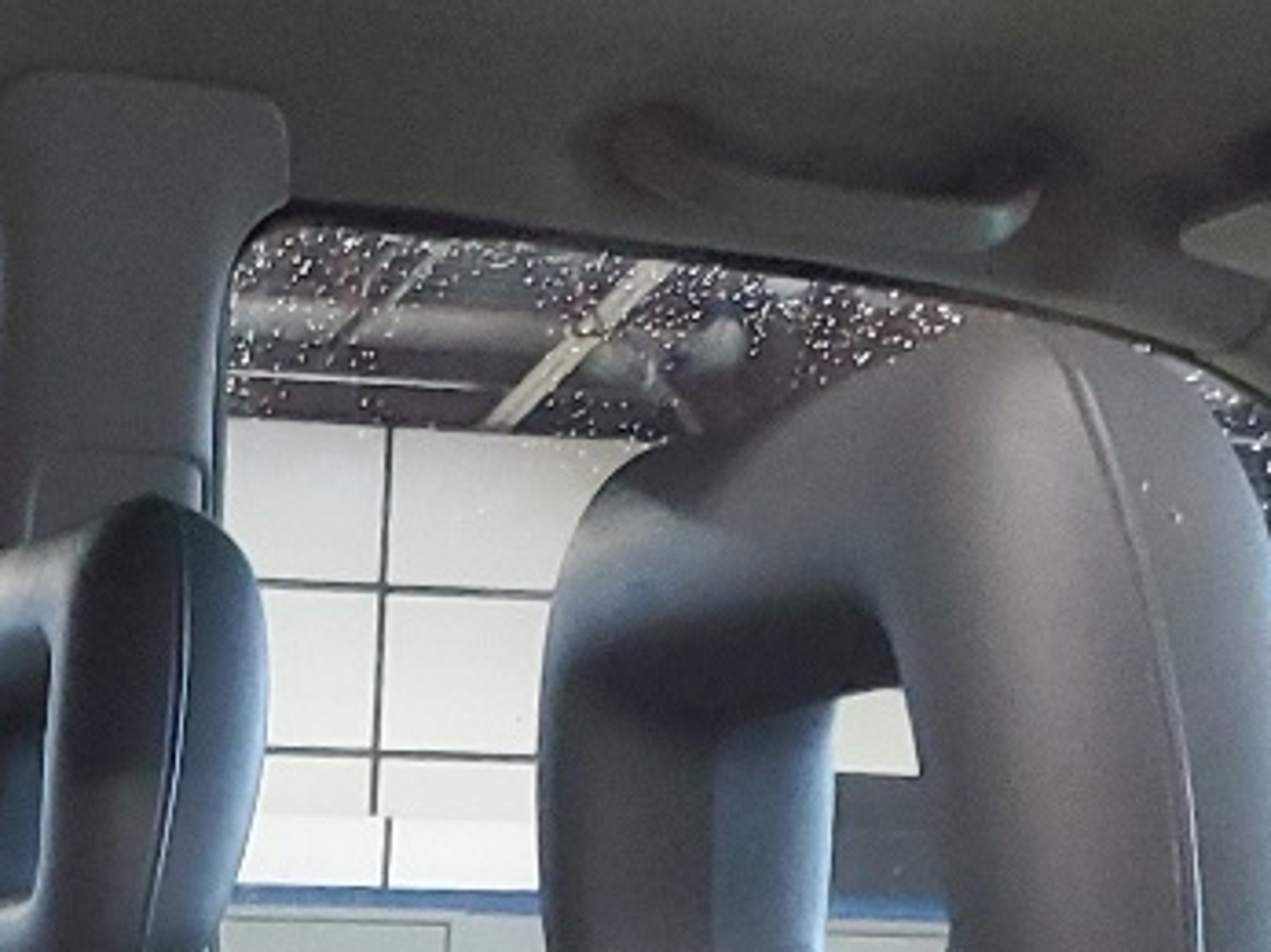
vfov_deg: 11.3
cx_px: -289
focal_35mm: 120
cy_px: 1827
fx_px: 4405
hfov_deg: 15.7
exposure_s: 1/24
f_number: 1.5
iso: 296
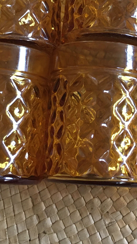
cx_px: 108
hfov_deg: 17.4
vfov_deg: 29.7
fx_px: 445
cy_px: 42
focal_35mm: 69
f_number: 2.2
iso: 250
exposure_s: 1/33
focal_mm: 4.15
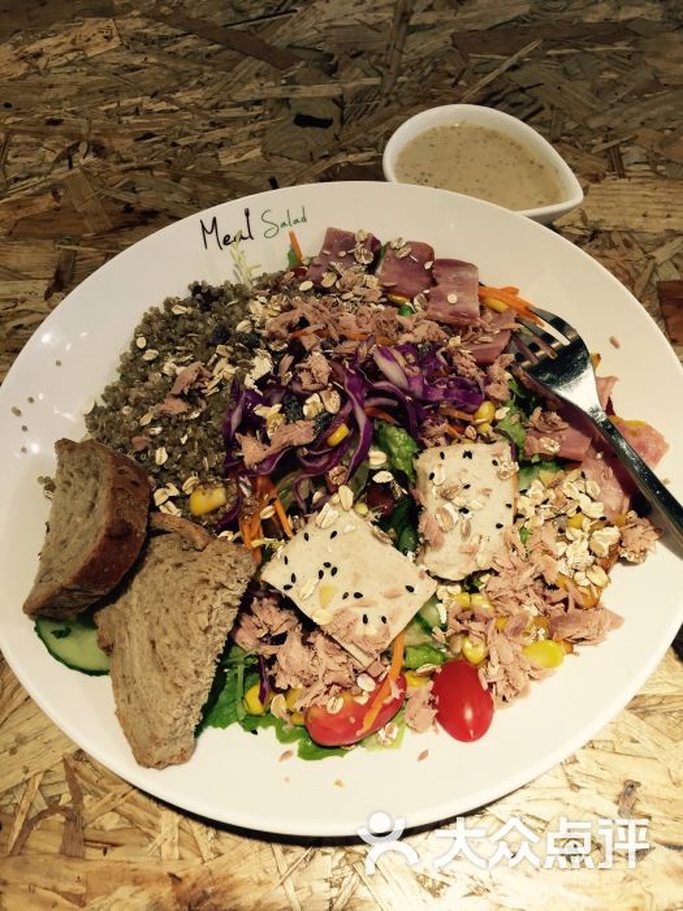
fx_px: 763
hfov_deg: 48.2
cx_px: 342
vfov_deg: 61.7
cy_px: 456
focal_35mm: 29
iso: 32
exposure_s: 1/33
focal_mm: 4.15
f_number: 2.2
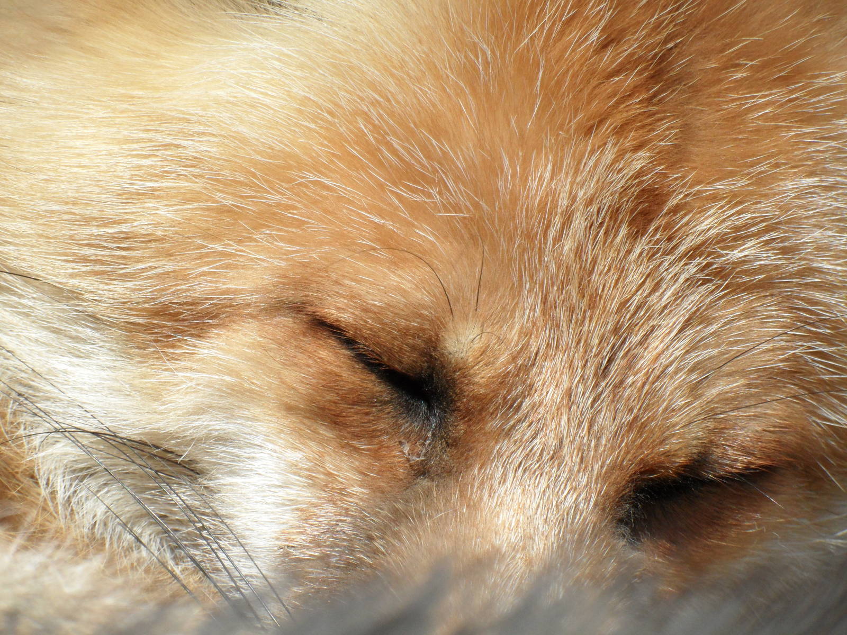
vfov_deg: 5.0
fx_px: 7341
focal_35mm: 300
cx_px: 424
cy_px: 318
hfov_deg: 6.6
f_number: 5.4
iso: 200
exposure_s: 1/750
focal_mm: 49.4
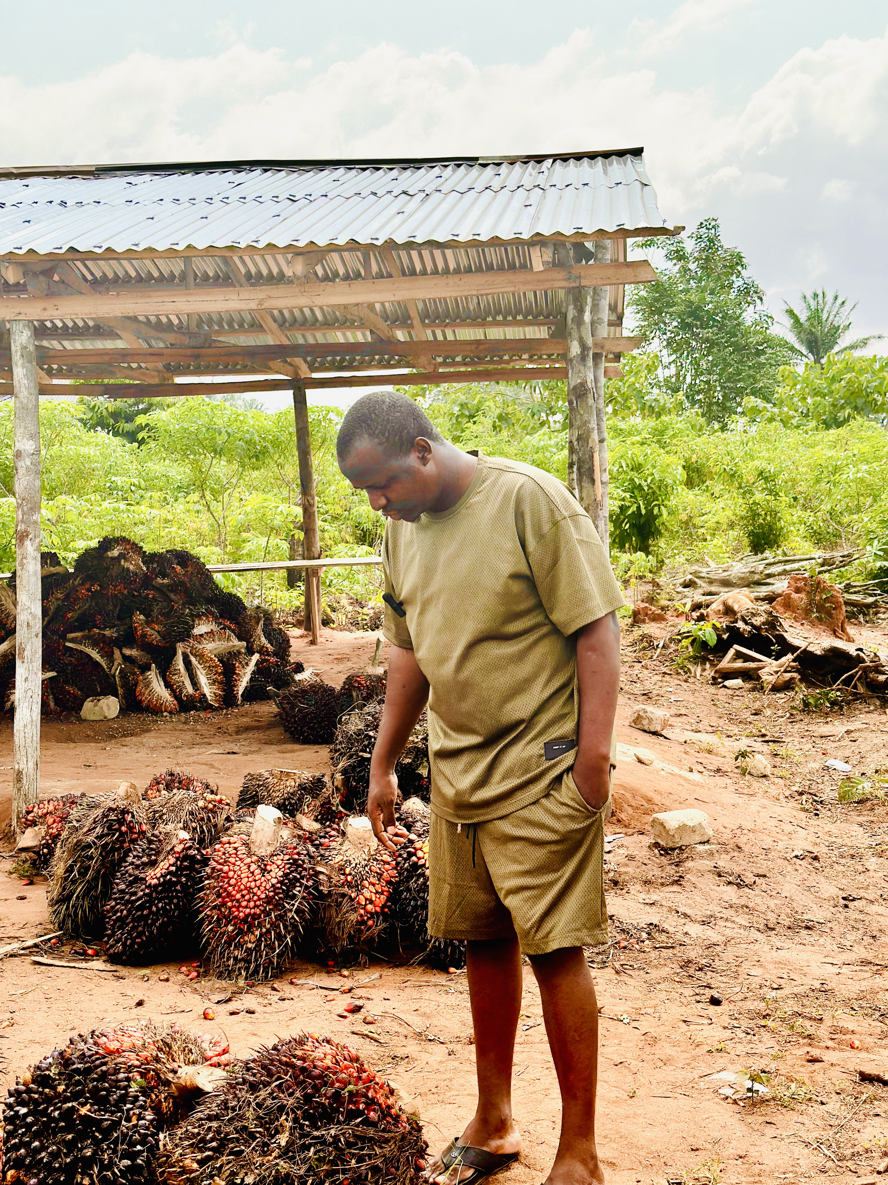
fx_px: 1642
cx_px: 444
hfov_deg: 30.3
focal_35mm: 48
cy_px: 592
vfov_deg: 39.7
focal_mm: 6.86
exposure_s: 1/2597
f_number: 1.78
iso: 80
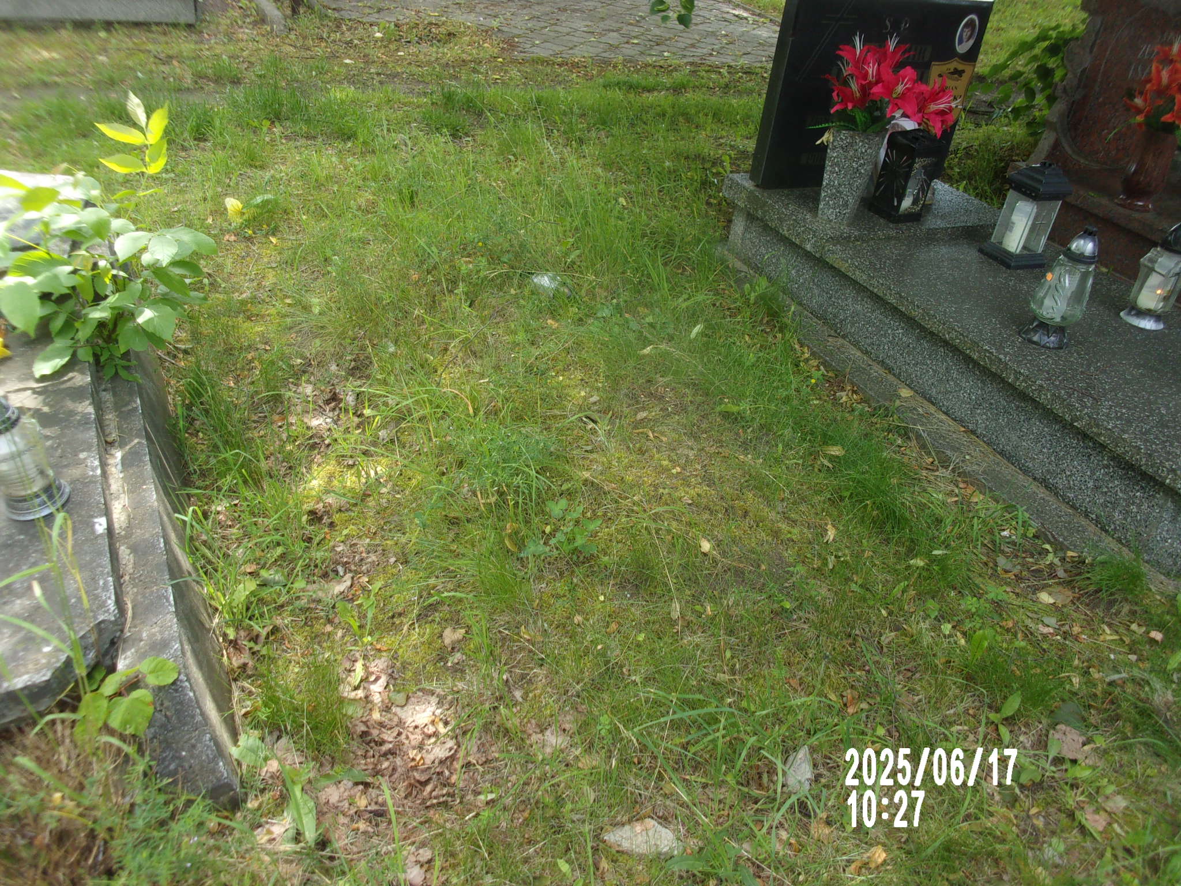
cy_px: 443
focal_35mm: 28
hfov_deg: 63.4
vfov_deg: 49.7
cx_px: 590
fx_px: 955
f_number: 3.9
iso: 80
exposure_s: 1/70
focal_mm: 5.1
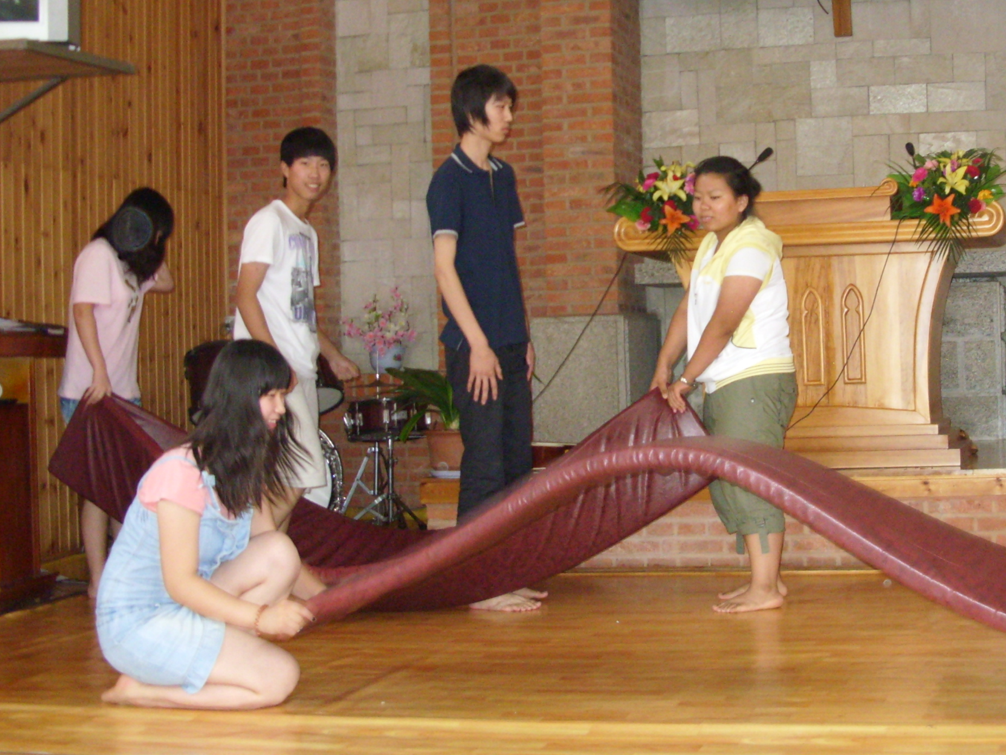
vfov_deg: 23.3
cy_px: 302
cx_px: 744
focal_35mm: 63
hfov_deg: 30.3
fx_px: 1831
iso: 400
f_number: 2.8
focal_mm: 6.3
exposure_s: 1/30
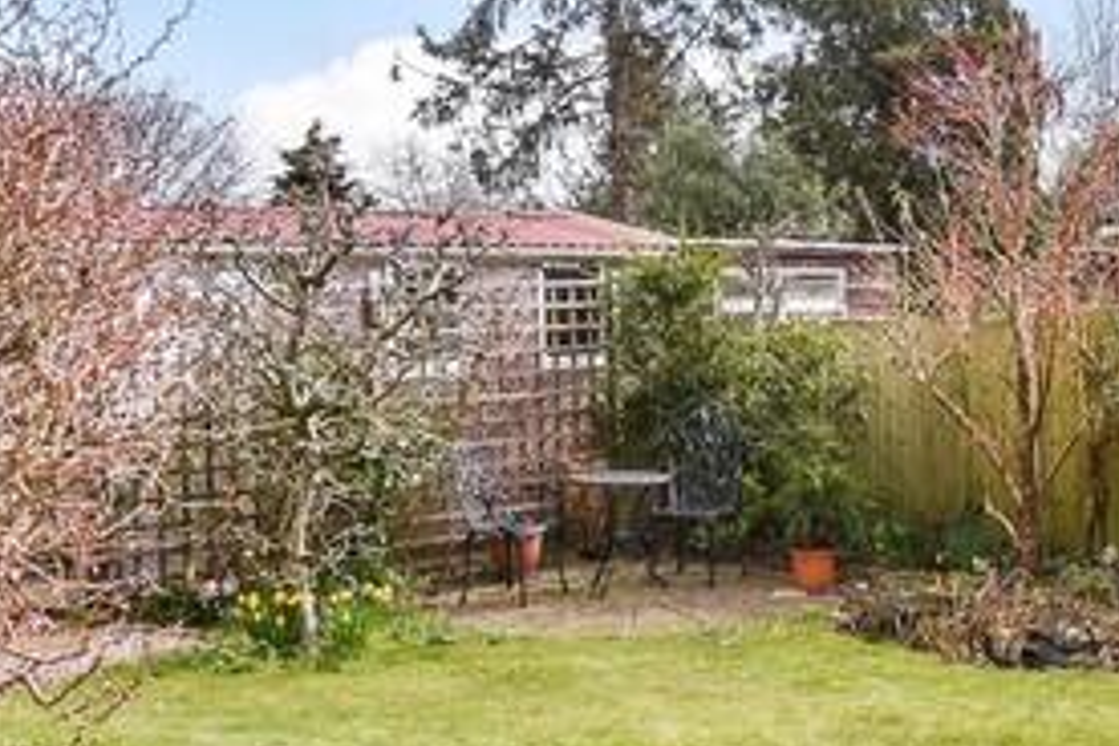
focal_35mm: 52
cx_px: 807
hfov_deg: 37.5
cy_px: 341
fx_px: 1616
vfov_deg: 26.0
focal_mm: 14
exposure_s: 1/640
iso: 640
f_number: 9
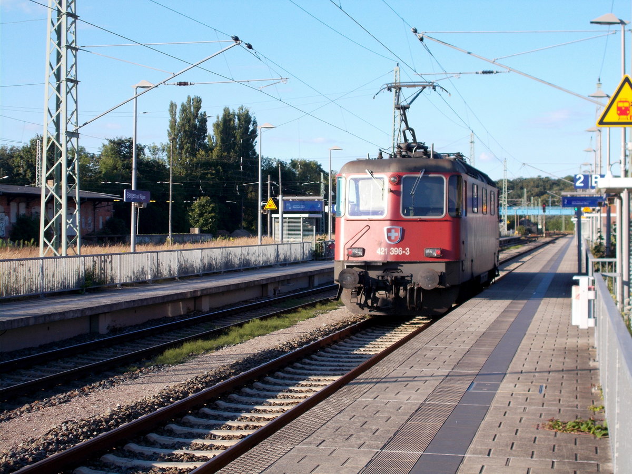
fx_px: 1205
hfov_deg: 29.4
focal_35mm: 66
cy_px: 237
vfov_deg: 22.3
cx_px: 316
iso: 80
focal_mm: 11.8
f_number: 5.3
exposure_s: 1/200
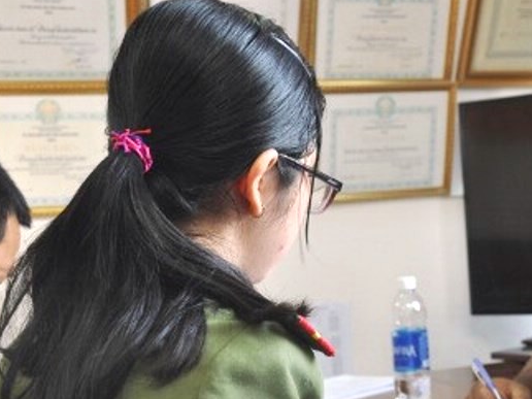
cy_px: 341
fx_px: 1229
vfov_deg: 18.2
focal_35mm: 80
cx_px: 455
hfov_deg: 23.9
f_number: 4.5
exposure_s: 1/20
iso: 400
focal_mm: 28
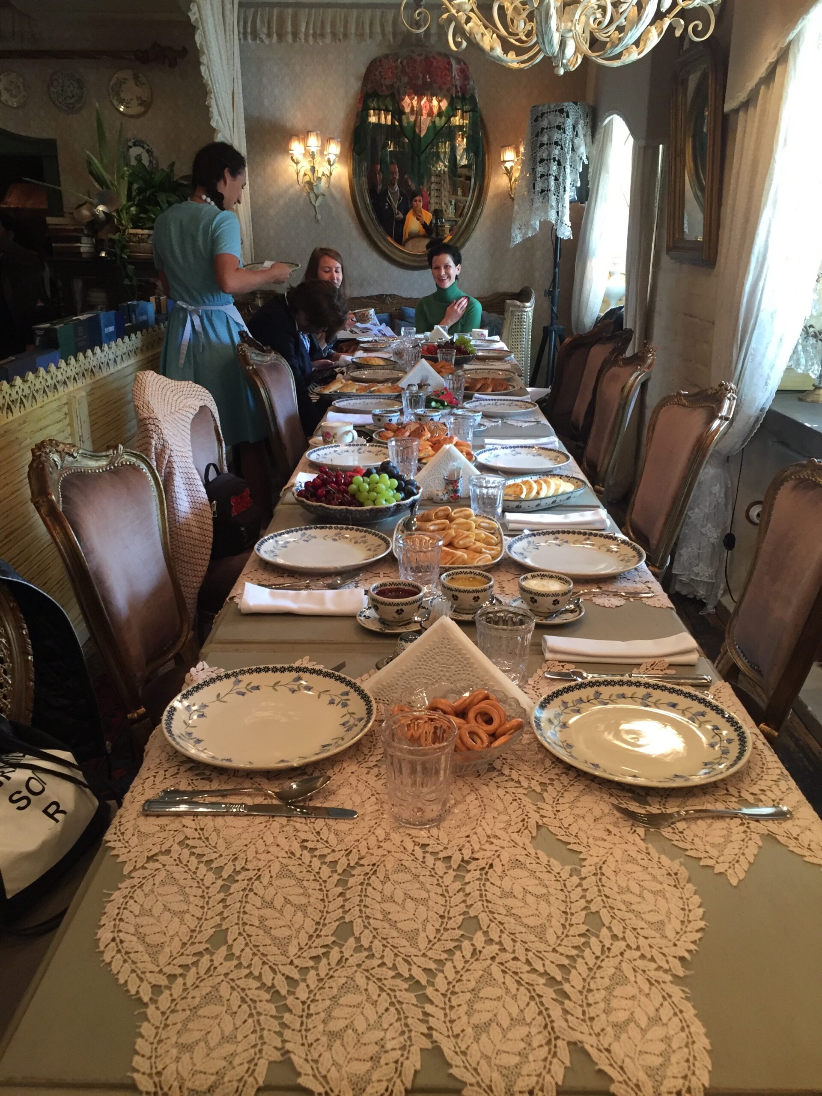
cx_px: 411
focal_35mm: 29
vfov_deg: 61.7
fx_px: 918
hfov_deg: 48.2
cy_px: 548
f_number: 2.2
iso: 80
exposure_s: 1/33
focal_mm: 4.15
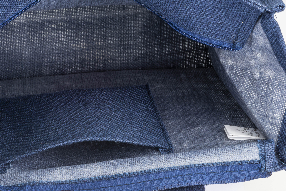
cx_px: 82
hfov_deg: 13.0
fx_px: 1248
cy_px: 86
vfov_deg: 8.7
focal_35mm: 157
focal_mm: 105
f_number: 32
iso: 250
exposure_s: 1/160
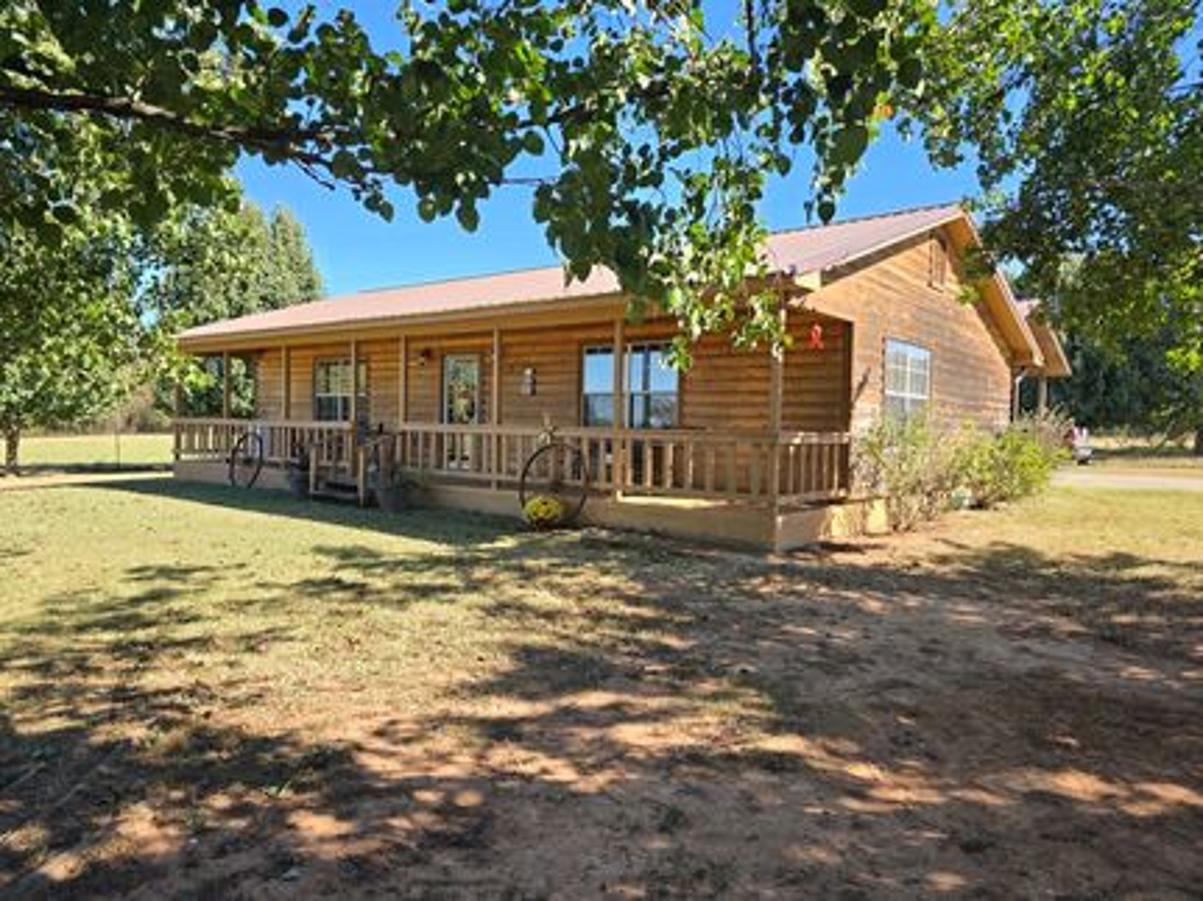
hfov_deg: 73.9
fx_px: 799
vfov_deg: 58.9
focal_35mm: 23
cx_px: 602
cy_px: 450
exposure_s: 1/260
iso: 12
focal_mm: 6.3
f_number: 1.7
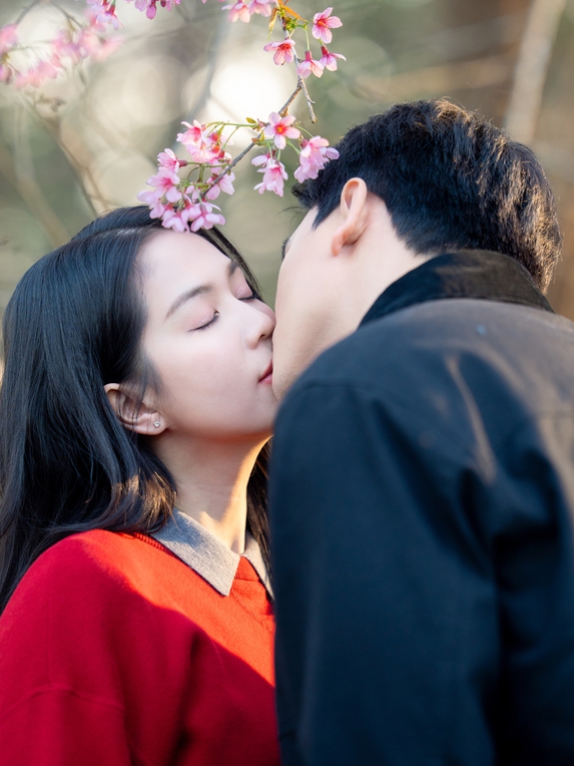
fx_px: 3604
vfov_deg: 12.1
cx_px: 295
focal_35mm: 163
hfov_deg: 9.1
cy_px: 334
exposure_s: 1/500
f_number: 2
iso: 640
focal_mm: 135
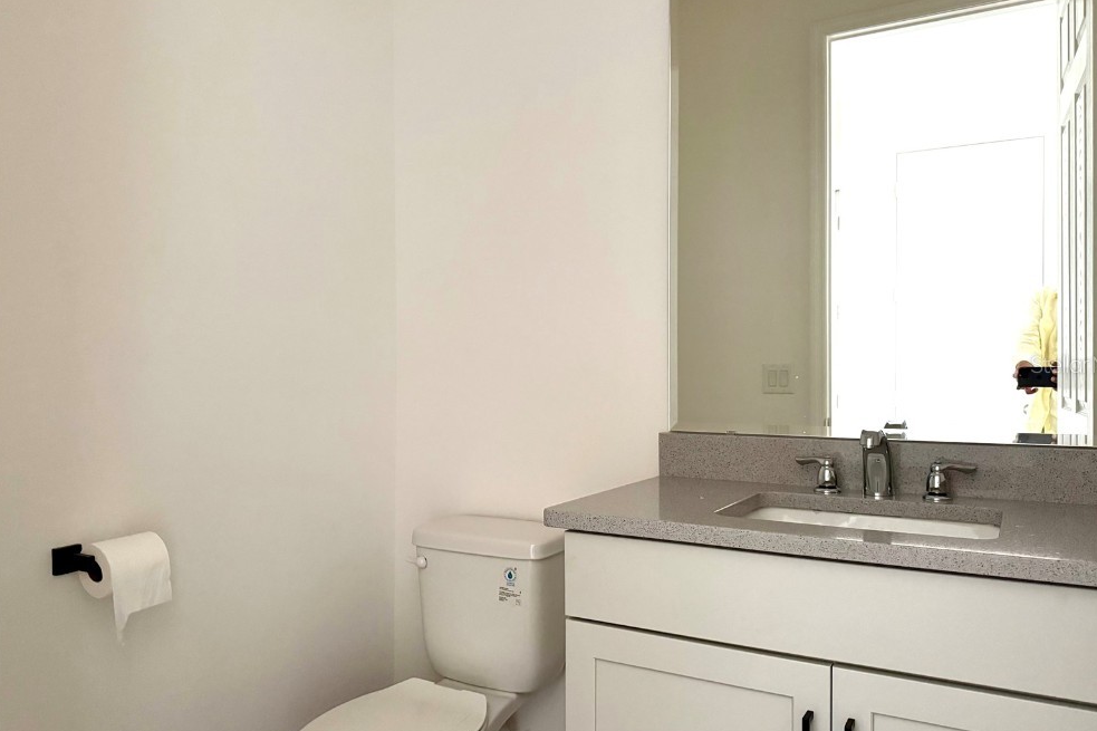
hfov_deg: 69.4
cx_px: 565
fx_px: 792
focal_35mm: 26
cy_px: 364
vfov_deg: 49.5
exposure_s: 1/60
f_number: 1.78
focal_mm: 6.76
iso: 640
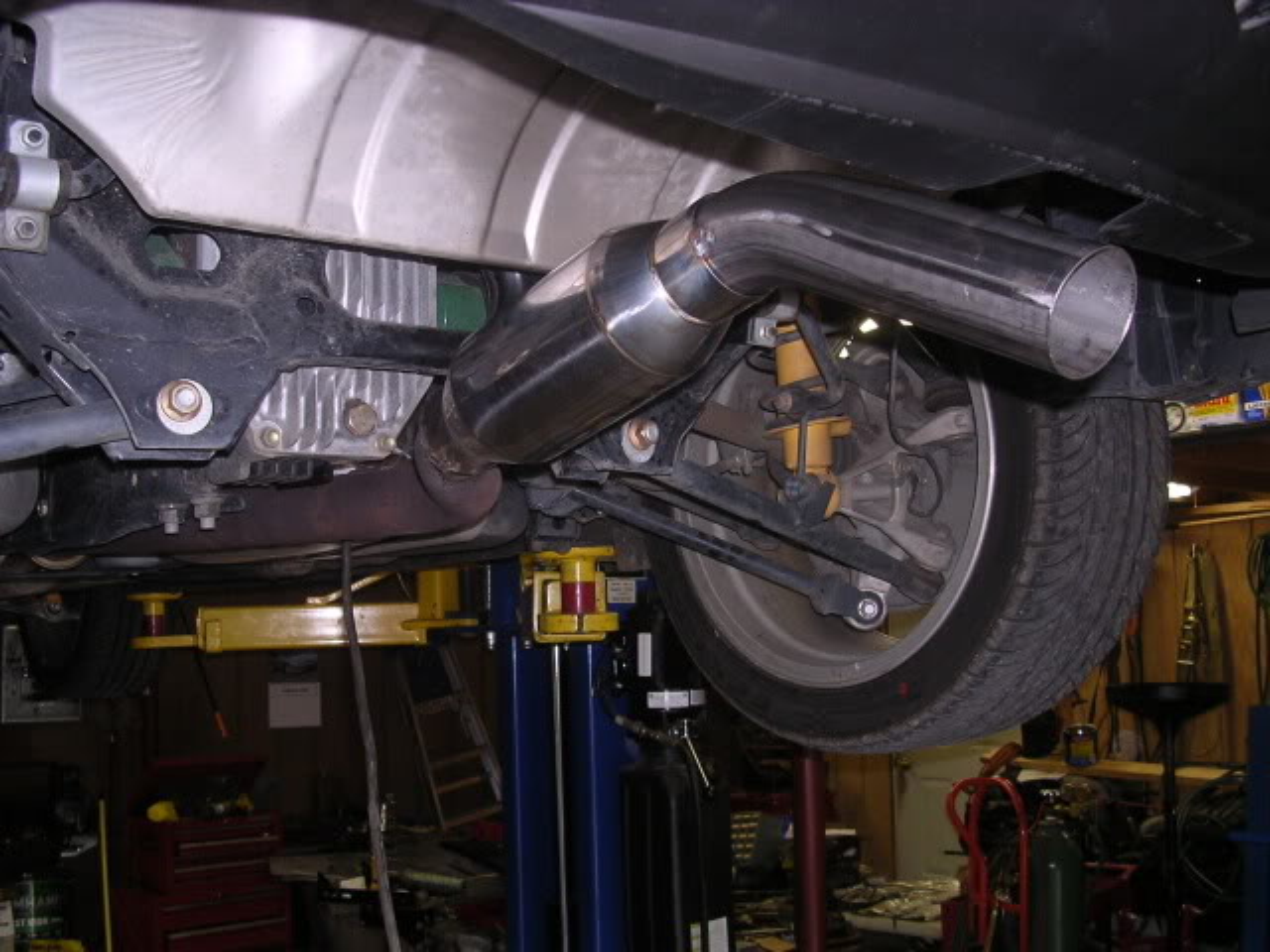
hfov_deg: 49.0
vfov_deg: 37.7
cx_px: 635
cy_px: 476
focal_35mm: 38
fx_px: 1394
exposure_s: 1/60.1
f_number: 2.8
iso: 117
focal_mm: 5.8
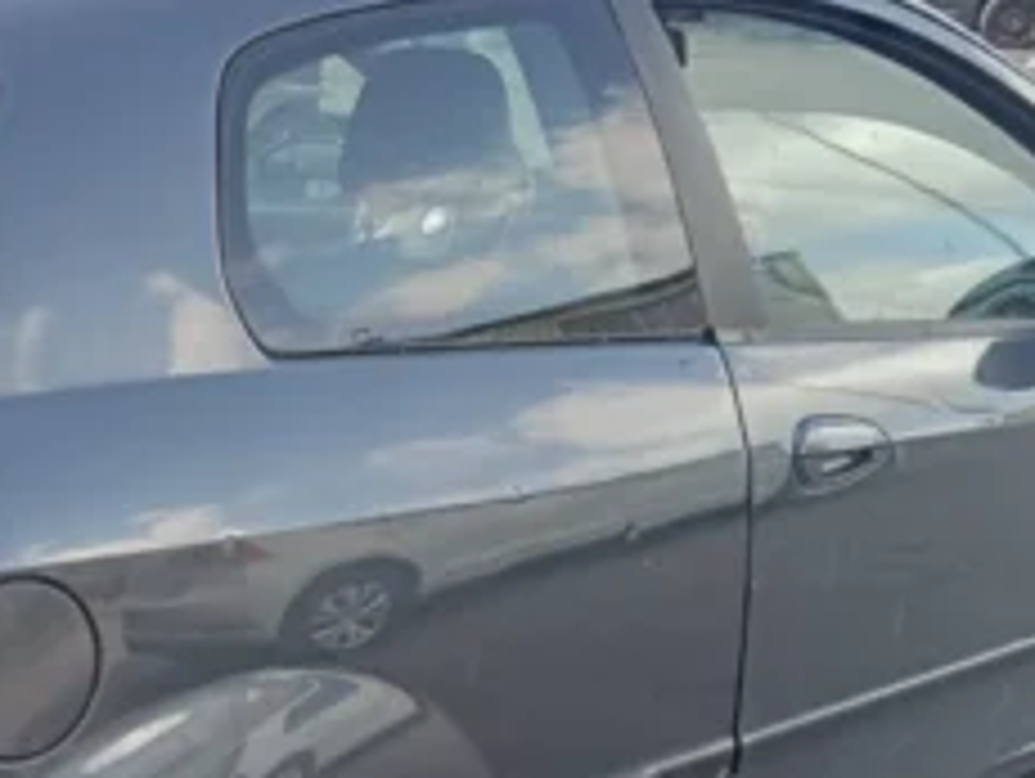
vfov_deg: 20.1
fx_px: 2185
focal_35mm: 73
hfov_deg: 25.9
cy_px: 580
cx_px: 140
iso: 100
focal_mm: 3.46
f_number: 2.2
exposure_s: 1/126
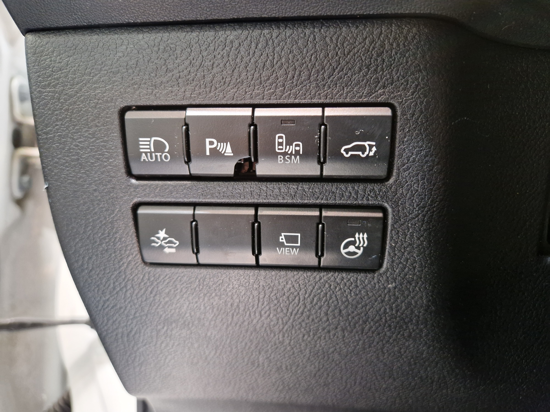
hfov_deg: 73.9
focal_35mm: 23
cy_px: 206
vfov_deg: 58.9
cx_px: 275
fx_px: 365
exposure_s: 1/50
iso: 640
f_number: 1.8
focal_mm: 5.4
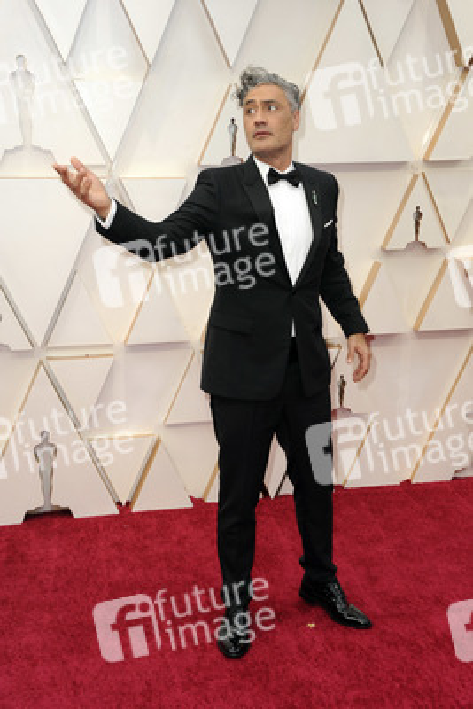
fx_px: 1024
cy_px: 354
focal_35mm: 52
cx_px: 236
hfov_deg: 26.0
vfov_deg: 38.2
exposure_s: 1/250
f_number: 7.1
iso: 800
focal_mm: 52
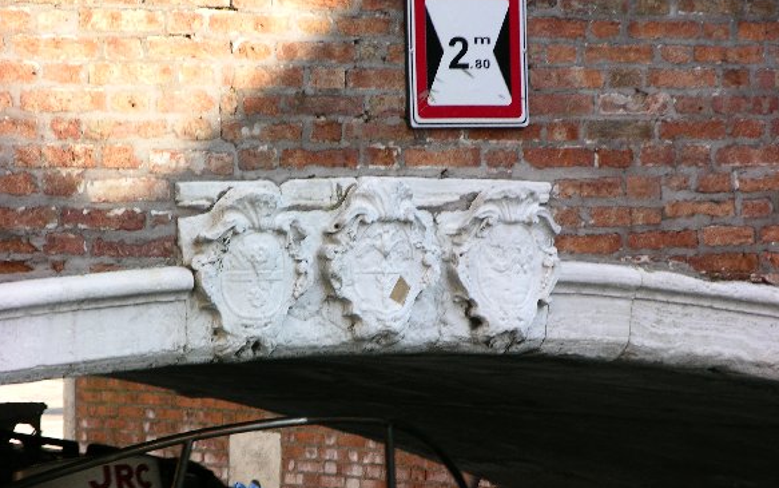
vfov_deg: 5.1
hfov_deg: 8.2
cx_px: 391
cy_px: 251
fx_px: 5438
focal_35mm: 256
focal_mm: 61.5
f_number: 5.2
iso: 50
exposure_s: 1/87.7
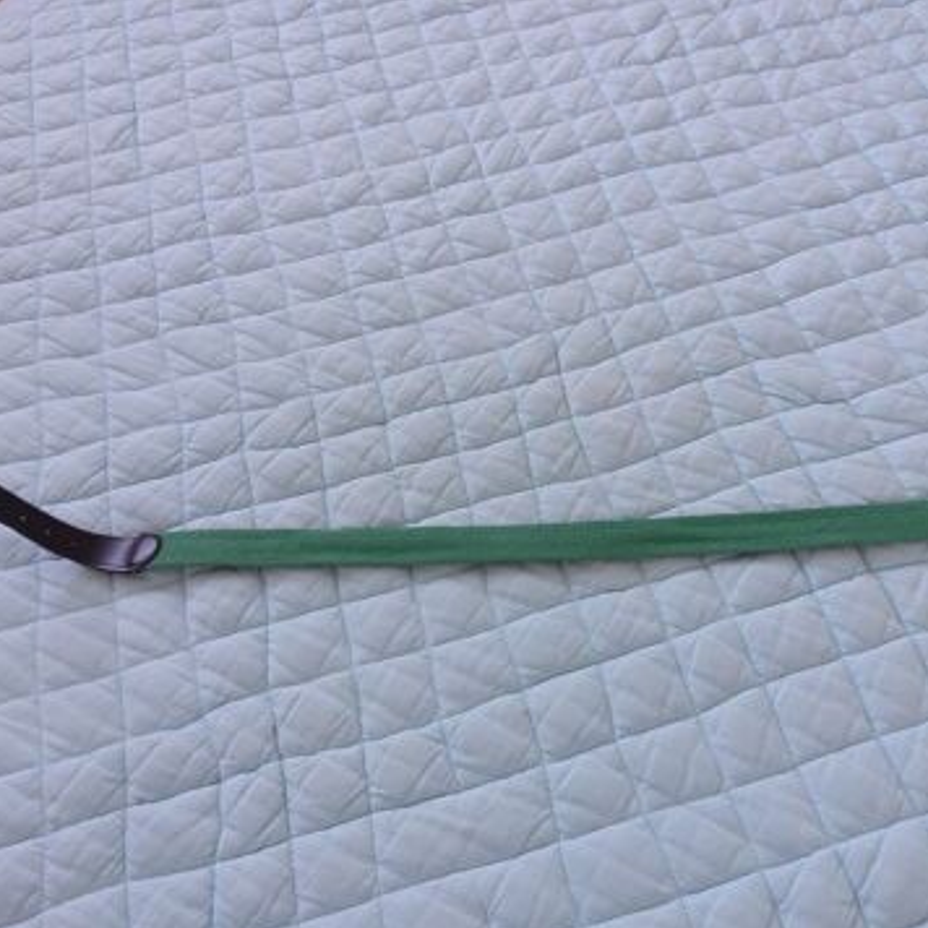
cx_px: 529
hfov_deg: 52.4
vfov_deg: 52.5
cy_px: 467
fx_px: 940
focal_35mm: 31
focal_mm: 3.08
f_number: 2
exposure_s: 1/50
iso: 50
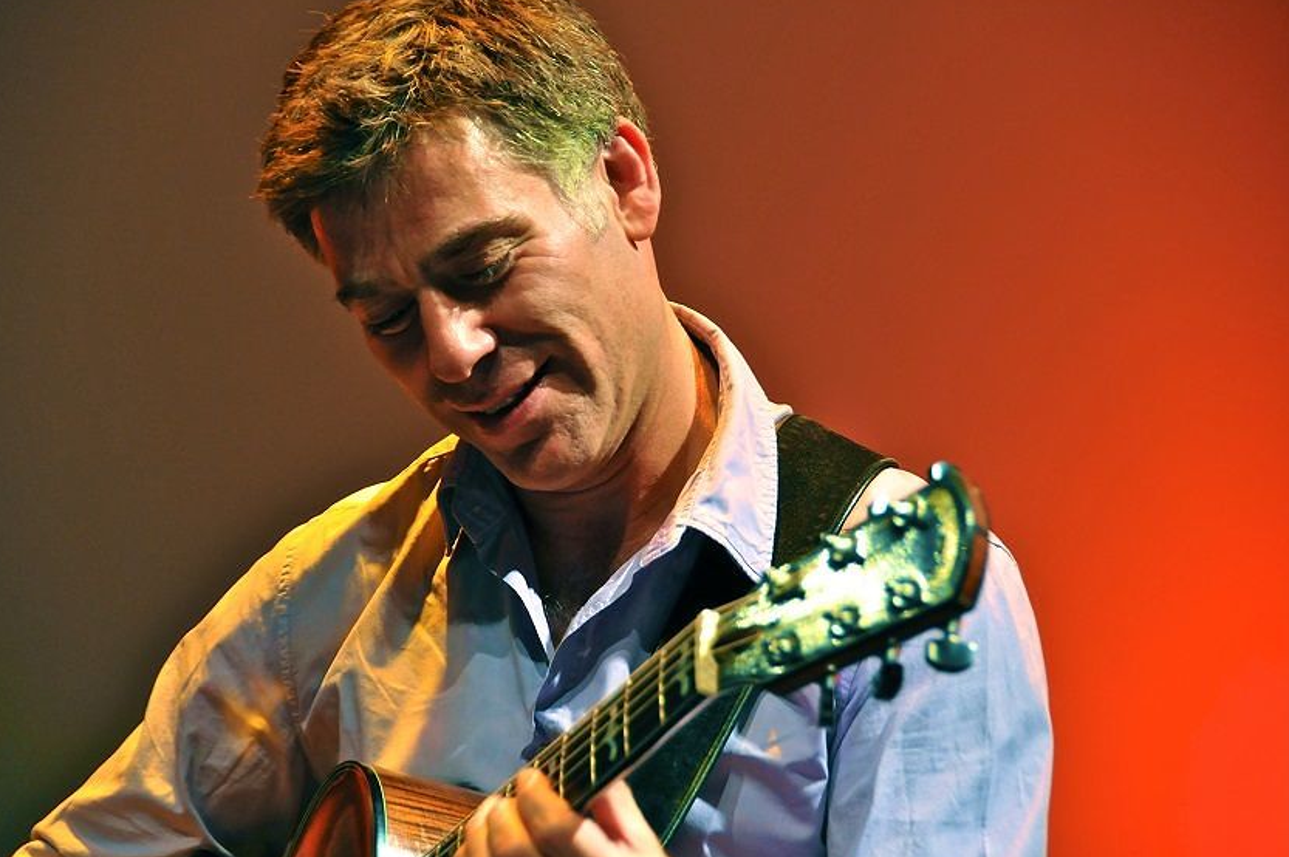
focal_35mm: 209
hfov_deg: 9.9
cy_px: 422
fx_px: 7460
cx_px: 628
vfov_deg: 6.6
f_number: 5.6
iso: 900
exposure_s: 1/80
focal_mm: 135
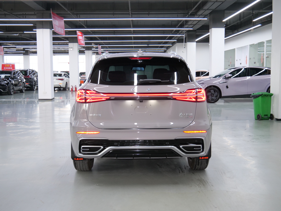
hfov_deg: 44.8
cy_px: 104
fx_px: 341
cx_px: 139
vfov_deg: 34.3
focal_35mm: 42
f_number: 4.1
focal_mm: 20
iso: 800
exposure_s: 1/30
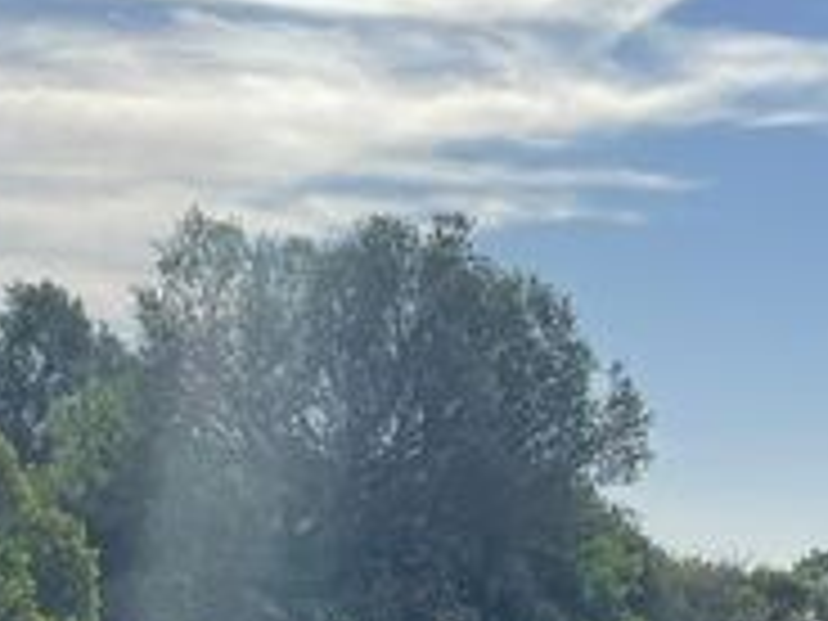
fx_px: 2703
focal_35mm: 113
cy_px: 875
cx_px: 430
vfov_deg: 12.6
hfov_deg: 17.4
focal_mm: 4.2
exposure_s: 1/7299
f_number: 1.6
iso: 32
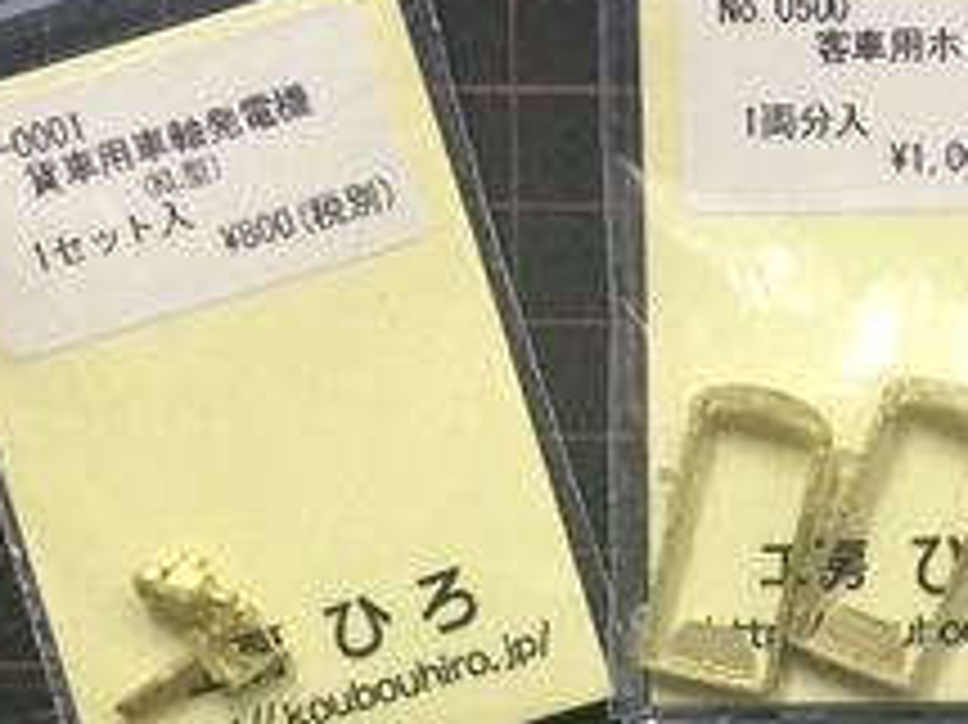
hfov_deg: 21.6
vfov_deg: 16.4
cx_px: 943
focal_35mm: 88
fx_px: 2459
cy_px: 711
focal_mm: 4.15
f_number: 2.2
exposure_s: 1/33
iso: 250
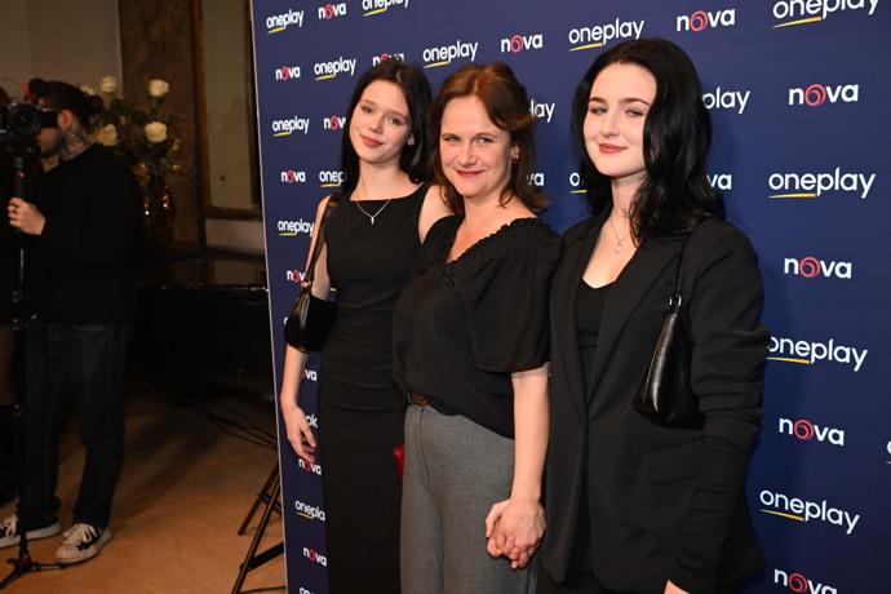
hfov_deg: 50.7
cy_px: 297
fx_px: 940
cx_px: 446
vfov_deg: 35.1
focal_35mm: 38
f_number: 4.5
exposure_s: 1/160
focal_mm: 38
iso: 1000
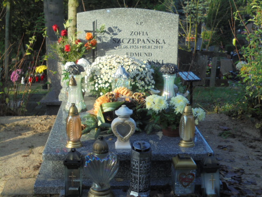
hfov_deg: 34.3
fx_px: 424
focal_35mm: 56
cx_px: 131
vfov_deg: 26.1
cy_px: 98
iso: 100
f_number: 5.2
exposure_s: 1/125
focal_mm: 10.1
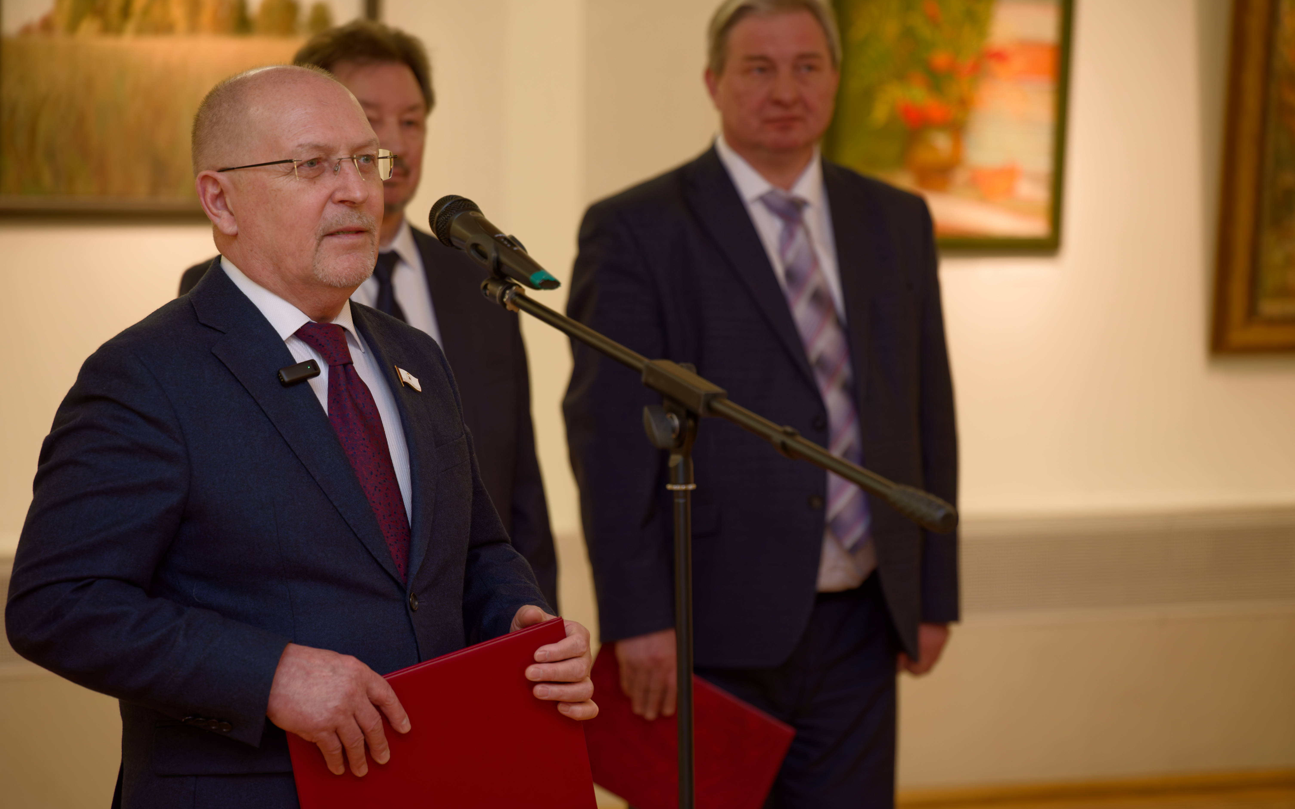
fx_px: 5400
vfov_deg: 8.6
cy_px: 414
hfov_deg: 13.7
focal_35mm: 153
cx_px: 648
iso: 400
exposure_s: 1/60
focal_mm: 150
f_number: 4
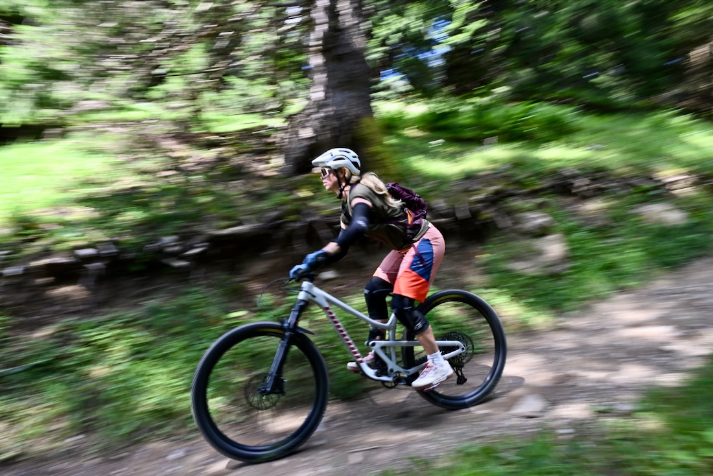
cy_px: 238
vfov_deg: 53.2
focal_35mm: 24
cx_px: 356
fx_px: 475
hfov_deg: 73.7
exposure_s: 1/60
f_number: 11
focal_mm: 24
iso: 560
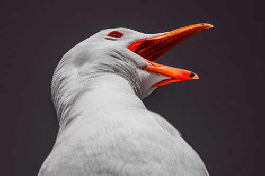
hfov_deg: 1.7
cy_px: 88
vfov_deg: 1.1
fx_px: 8830
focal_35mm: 1200
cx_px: 132
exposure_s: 1/2500
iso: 1000
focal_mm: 1200
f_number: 13
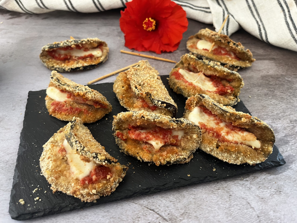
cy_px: 112
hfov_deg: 67.3
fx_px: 223
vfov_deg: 53.1
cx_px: 148
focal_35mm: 26
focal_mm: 5.1
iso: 160
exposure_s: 1/60
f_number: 1.6
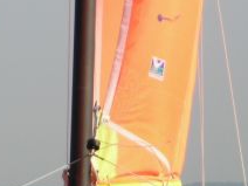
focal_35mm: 350
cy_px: 199
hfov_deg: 5.6
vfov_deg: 4.2
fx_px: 2508
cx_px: -67
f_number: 5.3
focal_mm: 19.2
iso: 50
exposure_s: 1/287
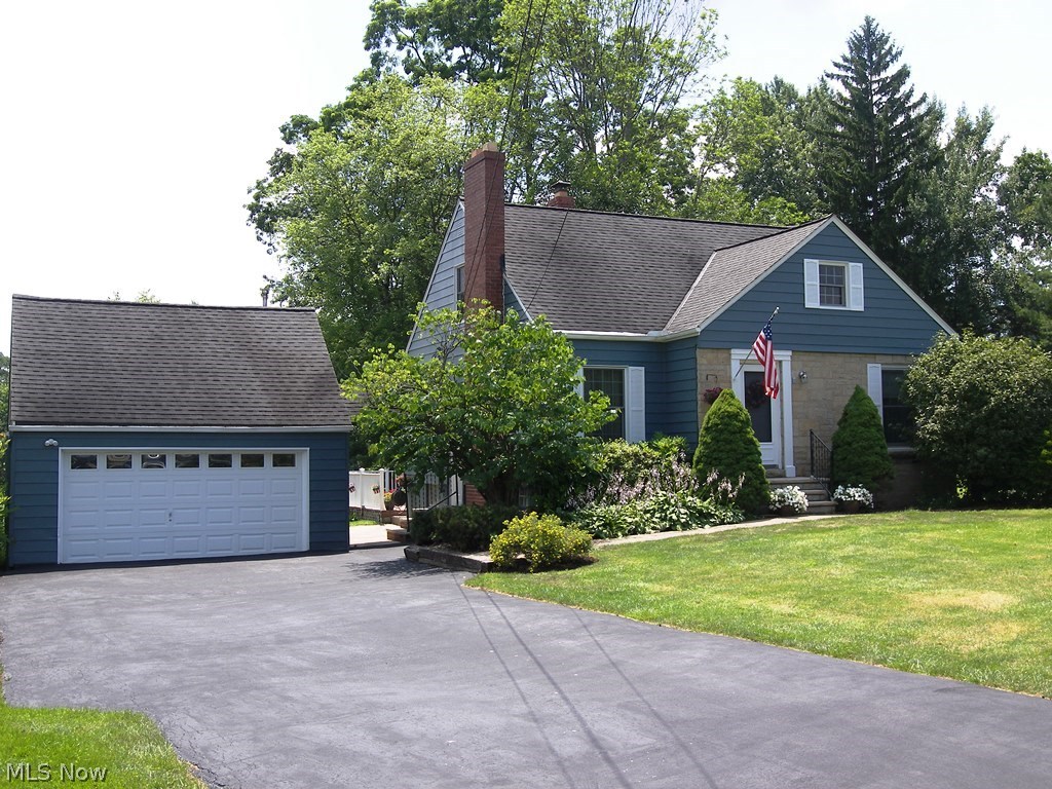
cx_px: 526
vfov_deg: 36.0
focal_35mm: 40
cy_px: 394
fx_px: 1216
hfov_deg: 46.8
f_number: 3.2
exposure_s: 1/500
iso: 50
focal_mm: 8.4
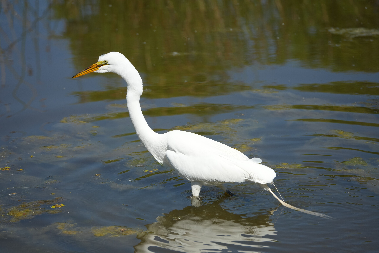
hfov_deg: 8.7
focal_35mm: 236
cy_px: 126
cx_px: 190
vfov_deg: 5.8
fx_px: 2484
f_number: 6.3
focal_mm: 236
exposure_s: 1/2500
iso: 640
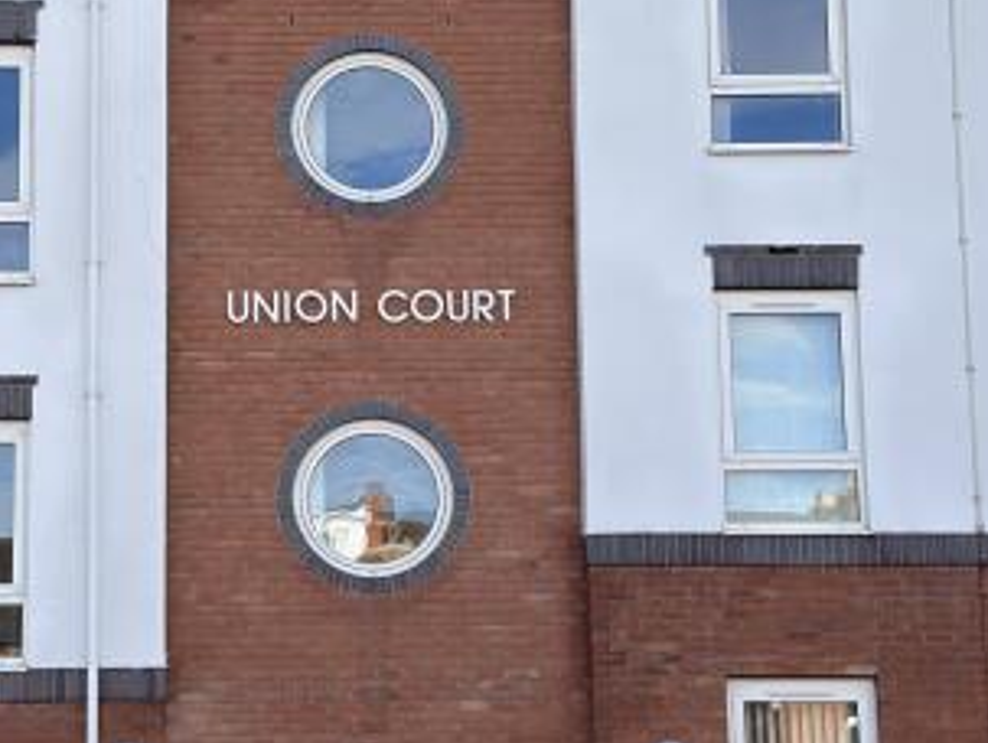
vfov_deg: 18.2
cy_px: 443
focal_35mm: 81
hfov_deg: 24.0
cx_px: 326
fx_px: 2315
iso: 100
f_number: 1.78
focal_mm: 6.76
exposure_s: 1/2105
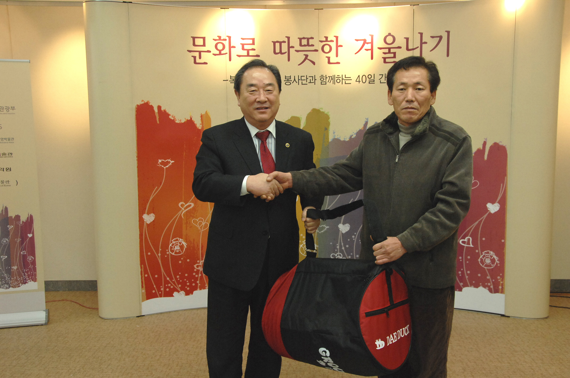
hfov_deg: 48.0
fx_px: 640
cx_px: 285
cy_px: 189
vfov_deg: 32.9
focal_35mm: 40
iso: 640
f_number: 6.3
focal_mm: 27
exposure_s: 1/60
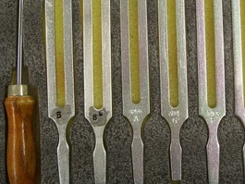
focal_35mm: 67
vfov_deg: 21.8
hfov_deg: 28.8
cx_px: 165
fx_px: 474
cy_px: 55
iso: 125
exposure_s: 1/30
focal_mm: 7.8
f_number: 2.8
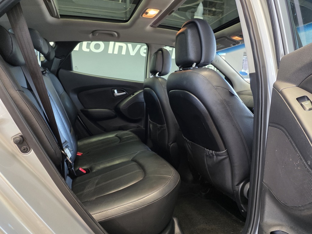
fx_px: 207
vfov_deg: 58.9
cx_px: 156
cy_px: 117
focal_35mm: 23
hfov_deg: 73.9
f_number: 1.7
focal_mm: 6.25
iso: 250
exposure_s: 1/100
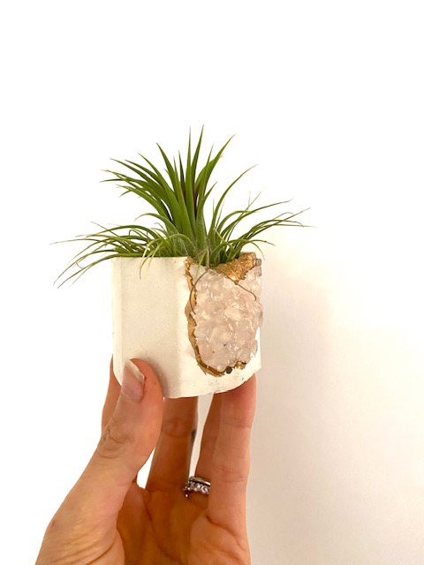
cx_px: 212
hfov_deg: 53.1
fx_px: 425
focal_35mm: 26
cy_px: 282
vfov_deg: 67.3
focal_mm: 4.25
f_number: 1.8
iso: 250
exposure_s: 1/60
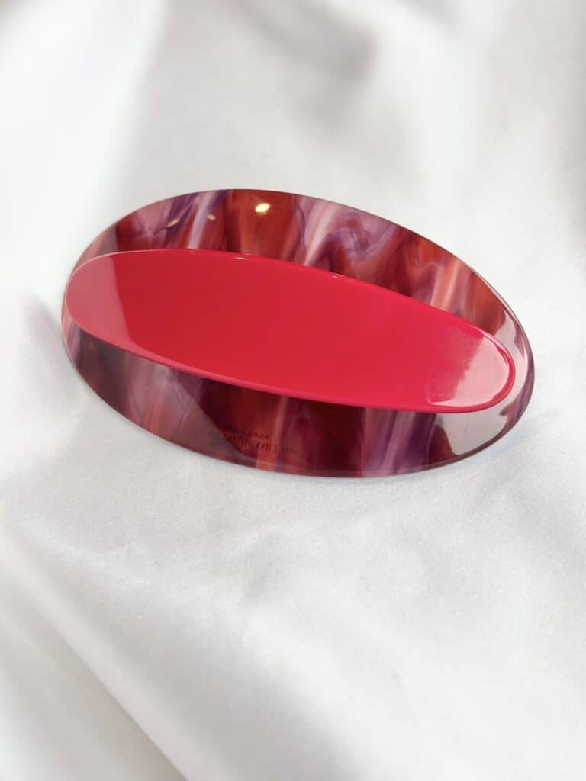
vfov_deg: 36.8
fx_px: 1174
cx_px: 293
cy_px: 390
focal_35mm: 52
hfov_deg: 28.0
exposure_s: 1/512
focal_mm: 5.96
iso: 32
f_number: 1.6
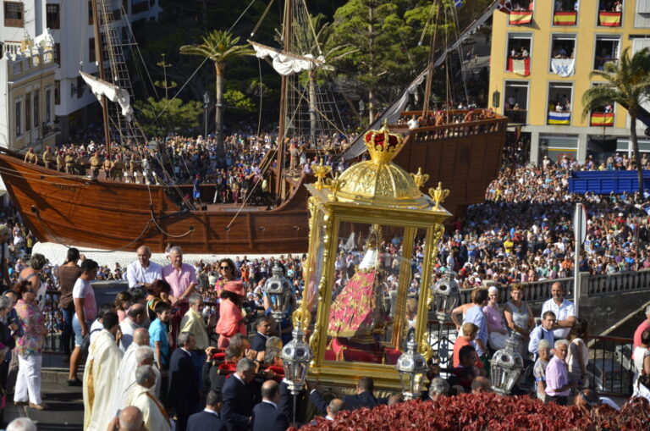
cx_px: 325
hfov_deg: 19.5
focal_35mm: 105
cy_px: 216
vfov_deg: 13.0
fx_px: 1892
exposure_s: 1/2500
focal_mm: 70
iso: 400
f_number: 5.6
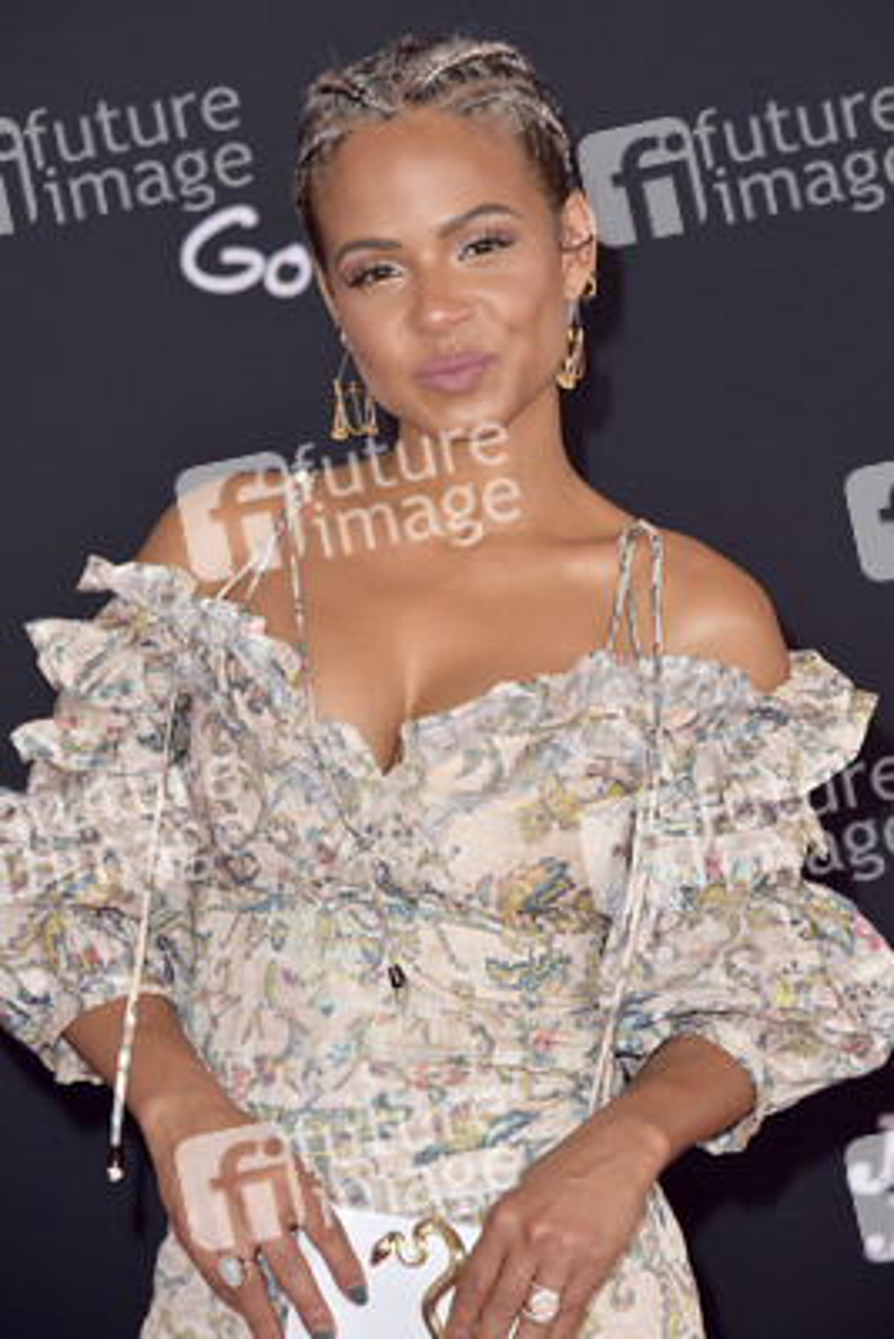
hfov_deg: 9.2
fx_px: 5582
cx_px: 447
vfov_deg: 13.7
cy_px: 670
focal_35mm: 150
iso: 500
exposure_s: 1/200
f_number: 7.1
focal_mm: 150
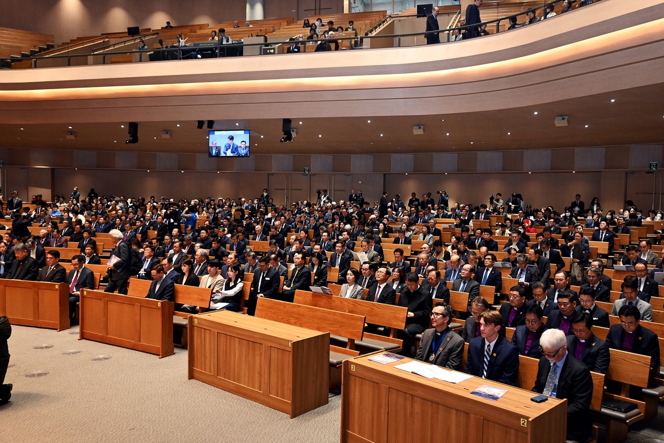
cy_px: 222
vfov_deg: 43.6
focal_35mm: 30
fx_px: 553
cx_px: 332
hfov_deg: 61.9
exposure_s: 1/60
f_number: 4
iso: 1400
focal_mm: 20
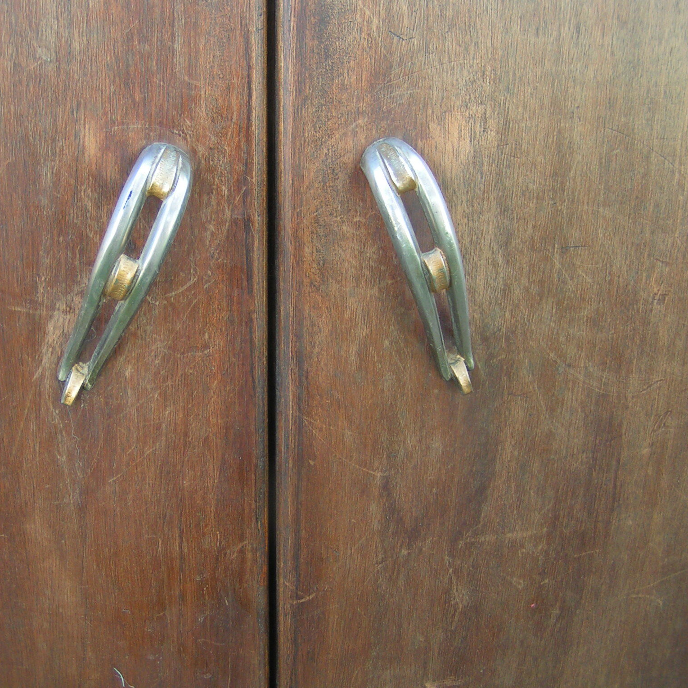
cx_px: 249
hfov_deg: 37.3
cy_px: 345
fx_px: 1012
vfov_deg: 37.6
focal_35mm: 45
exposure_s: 1/40
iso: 50
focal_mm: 5.8
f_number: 2.8
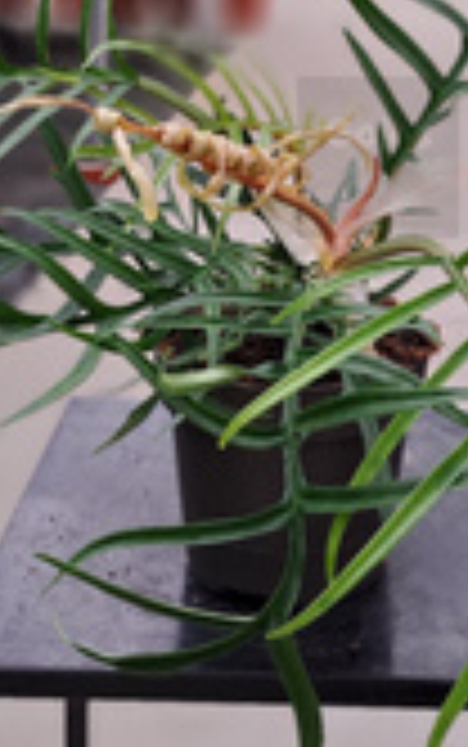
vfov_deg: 29.1
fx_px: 1406
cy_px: 158
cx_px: 378
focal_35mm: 69
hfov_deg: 18.7
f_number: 1.8
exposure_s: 1/100
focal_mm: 5.23
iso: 50
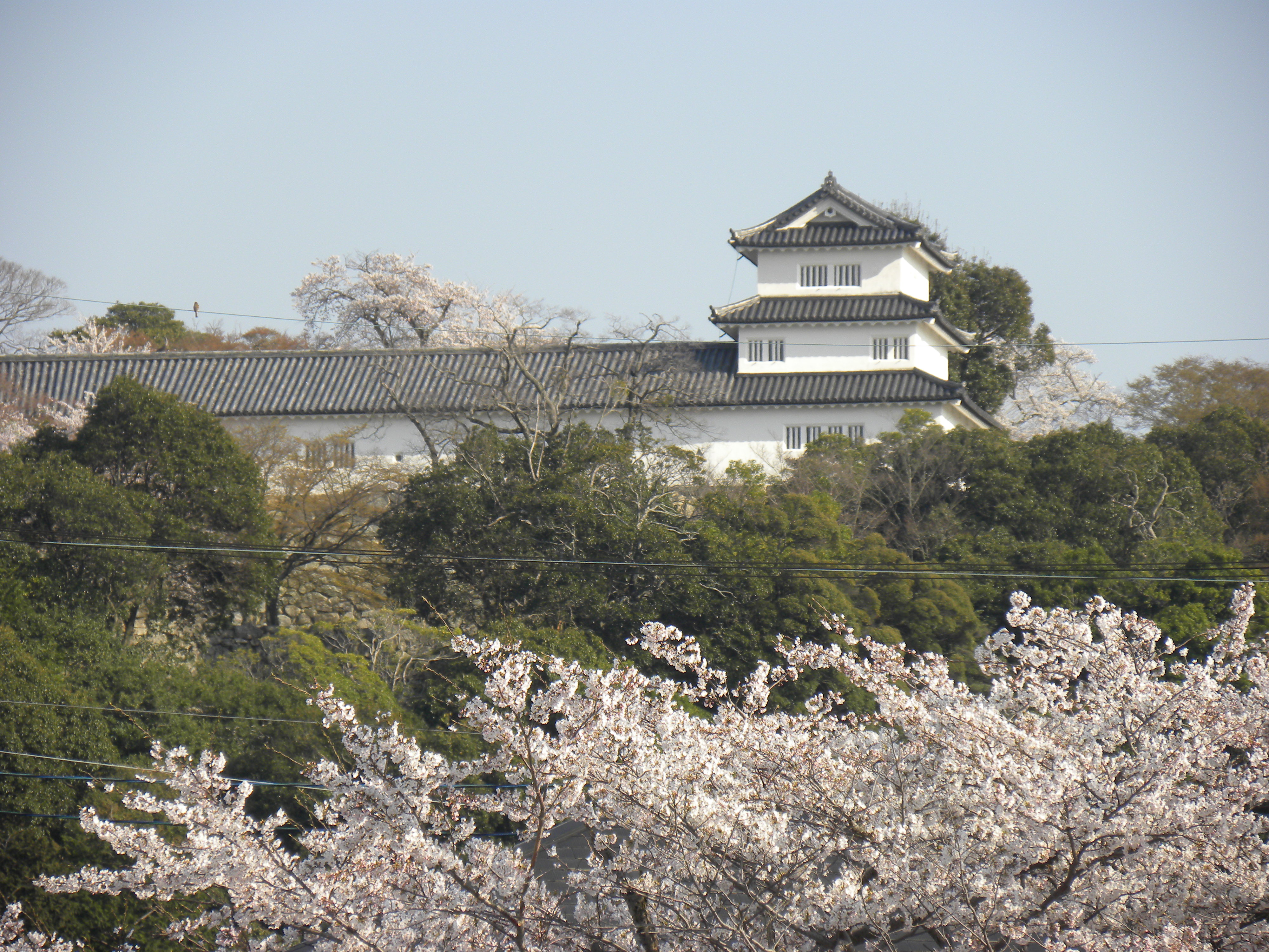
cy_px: 476
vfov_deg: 4.4
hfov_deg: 5.9
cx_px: 634
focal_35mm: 337
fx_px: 12354
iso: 64
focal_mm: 59.9
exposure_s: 1/251
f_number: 5
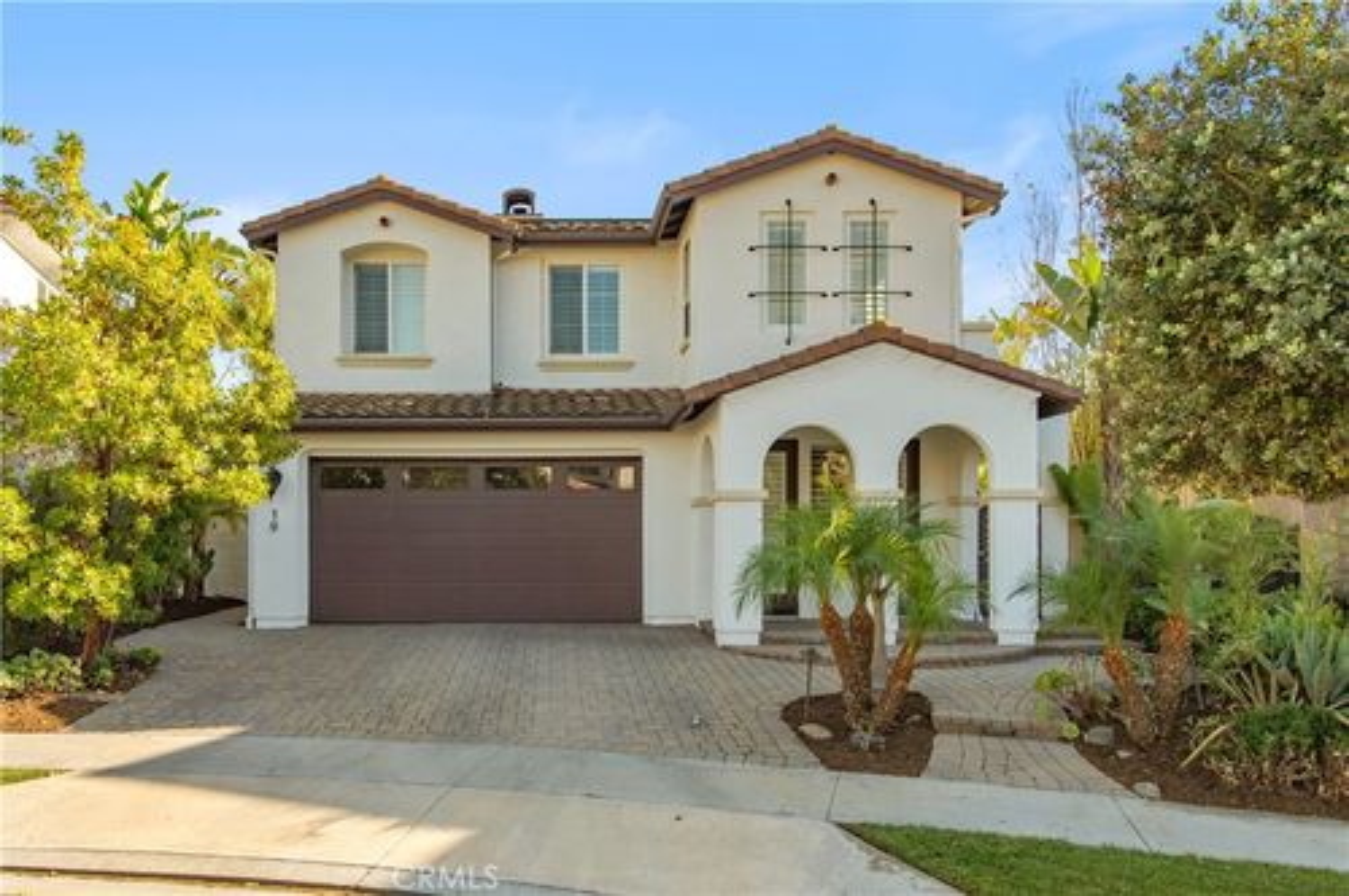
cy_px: 448
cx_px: 674
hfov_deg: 84.0
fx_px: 748
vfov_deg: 61.8
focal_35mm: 20
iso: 100
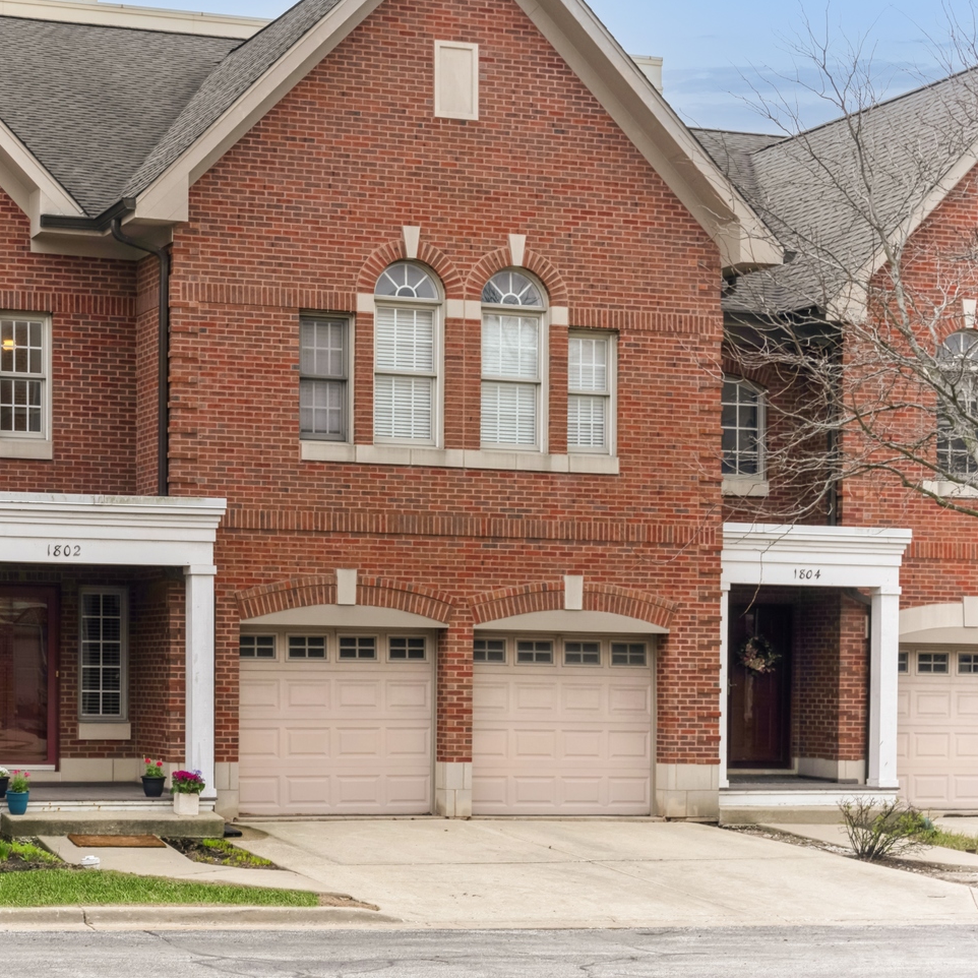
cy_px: 437
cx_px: 201
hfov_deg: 23.3
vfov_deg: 23.7
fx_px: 2333
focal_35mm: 73
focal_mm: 51
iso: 200
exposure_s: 1/30
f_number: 8
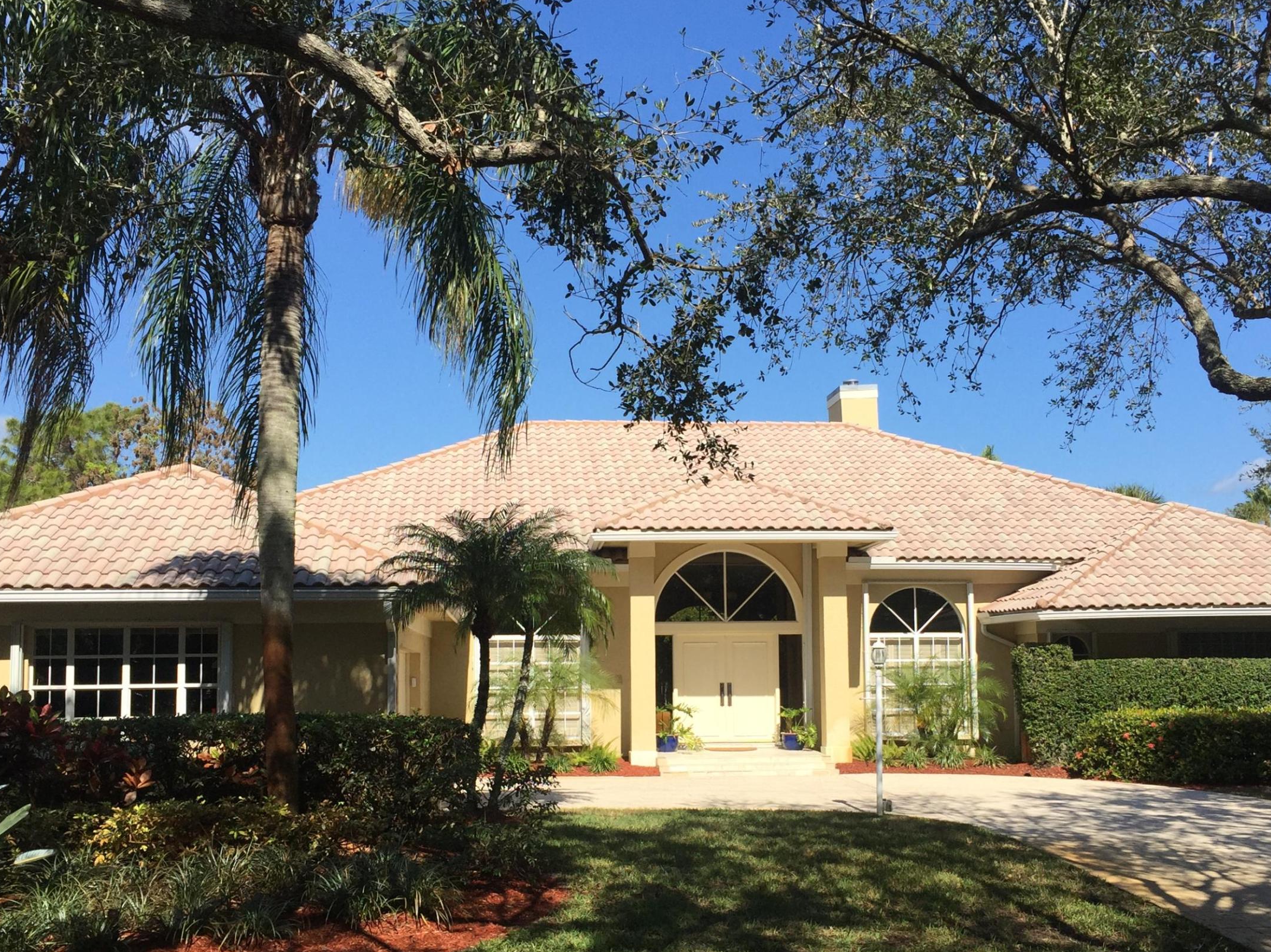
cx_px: 662
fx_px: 1432
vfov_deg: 36.6
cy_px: 589
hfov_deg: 47.9
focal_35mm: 39
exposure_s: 1/2475
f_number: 2.2
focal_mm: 4.15
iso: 32
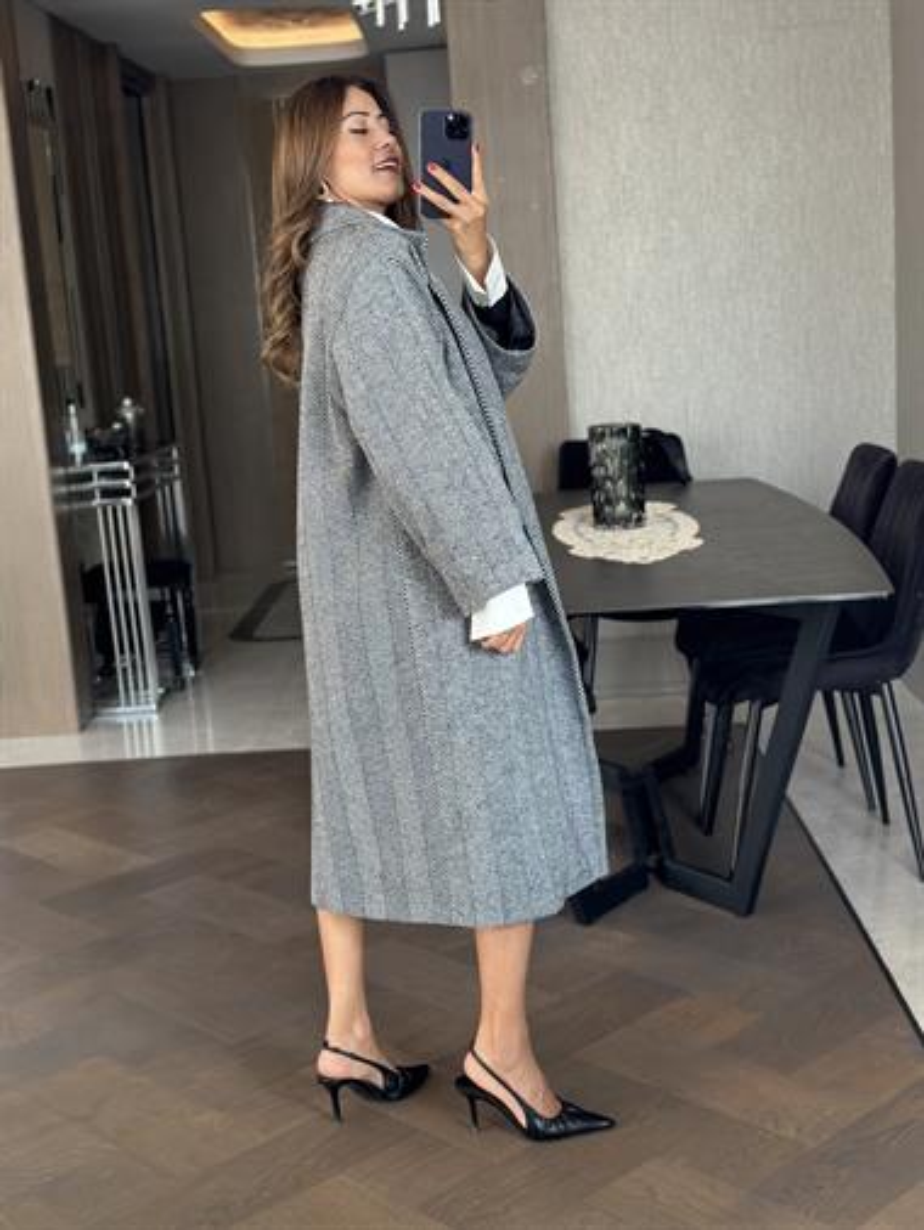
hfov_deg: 30.3
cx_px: 462
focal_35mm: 48
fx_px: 1707
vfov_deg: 39.6
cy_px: 615
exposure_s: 1/91
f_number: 1.78
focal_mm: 6.86
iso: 125
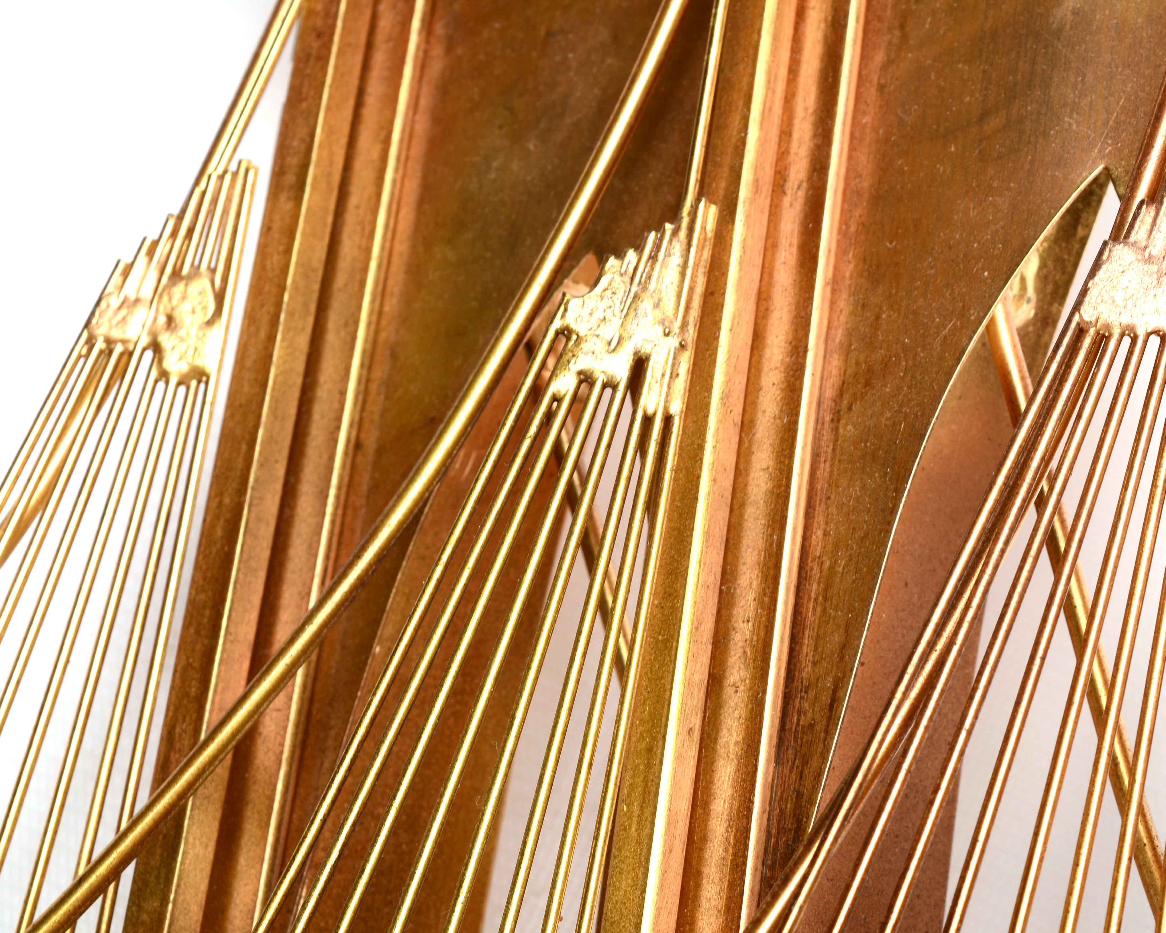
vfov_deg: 16.4
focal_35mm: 94
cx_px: 696
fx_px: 3229
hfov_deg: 20.4
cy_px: 467
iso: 100
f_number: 14
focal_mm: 55
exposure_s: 1/160
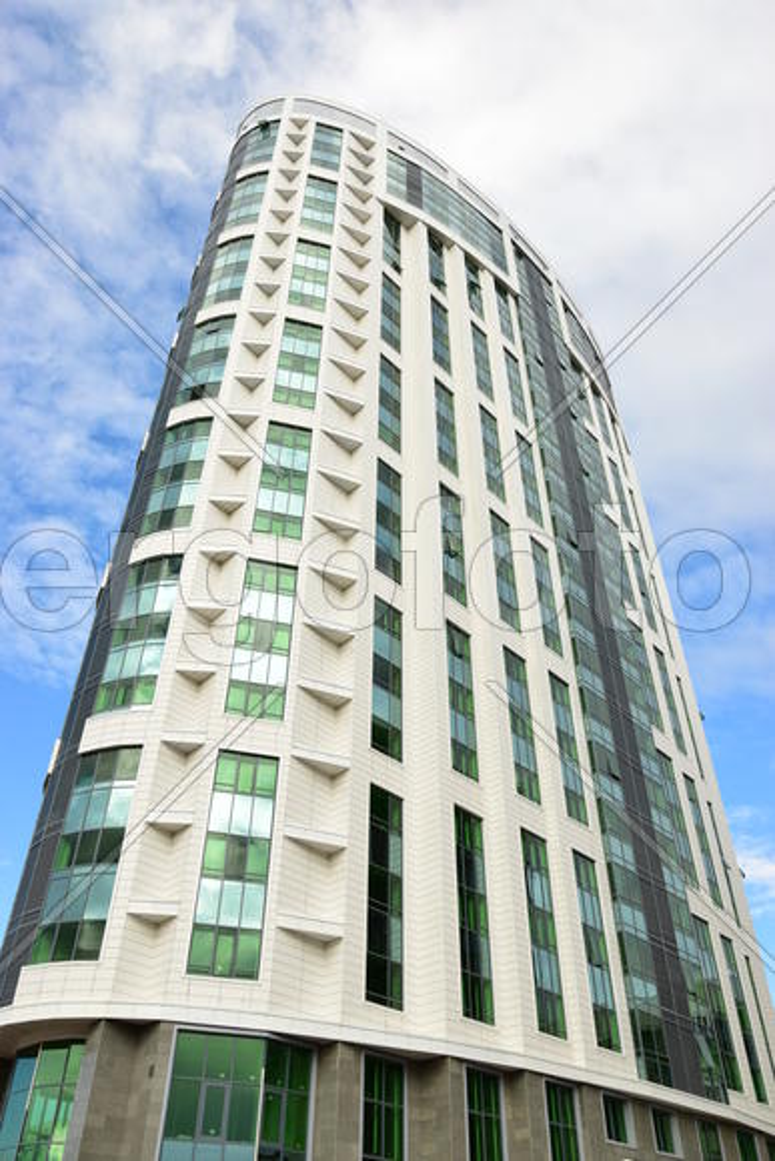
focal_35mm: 27
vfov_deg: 67.4
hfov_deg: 48.0
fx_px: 871
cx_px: 388
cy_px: 580
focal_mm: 18
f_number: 9
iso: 125
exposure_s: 1/125
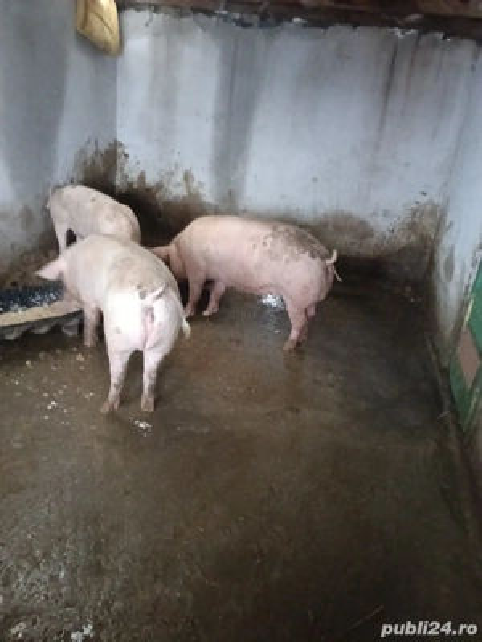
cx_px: 241
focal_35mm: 27
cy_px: 321
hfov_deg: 51.4
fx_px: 501
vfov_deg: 65.3
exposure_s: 1/14.3
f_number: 1.8
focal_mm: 3.98
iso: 2500
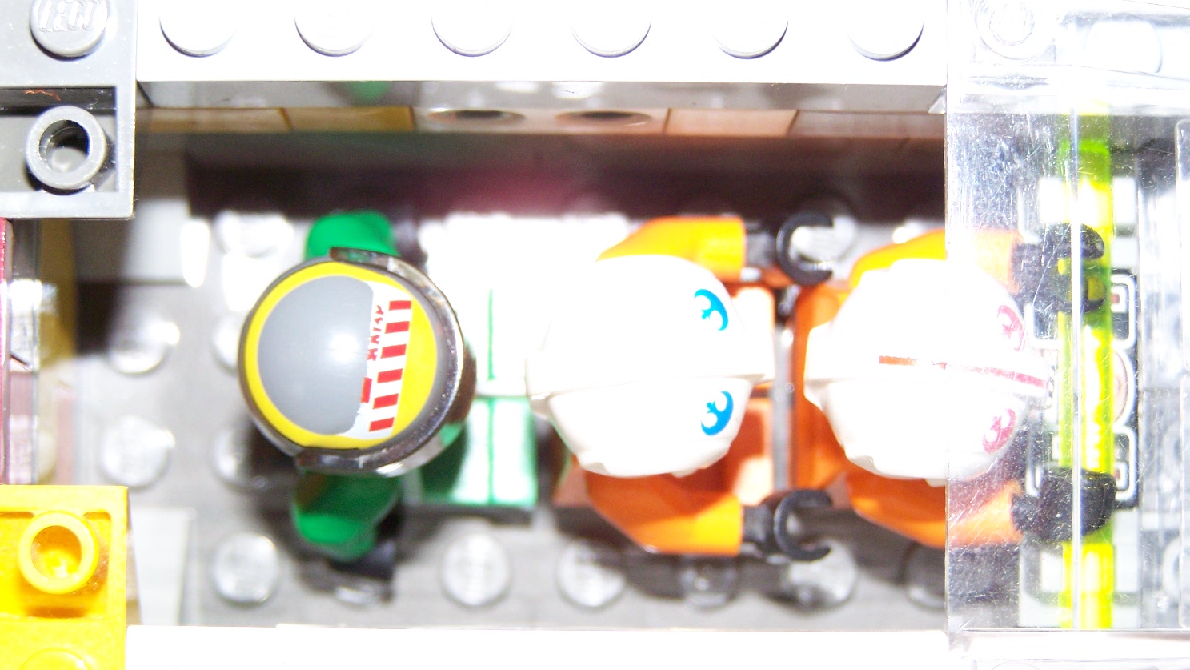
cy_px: 367
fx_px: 3251
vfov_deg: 11.8
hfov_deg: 20.7
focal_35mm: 103
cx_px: 596
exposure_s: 1/80
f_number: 3.2
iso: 160
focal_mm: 15.6
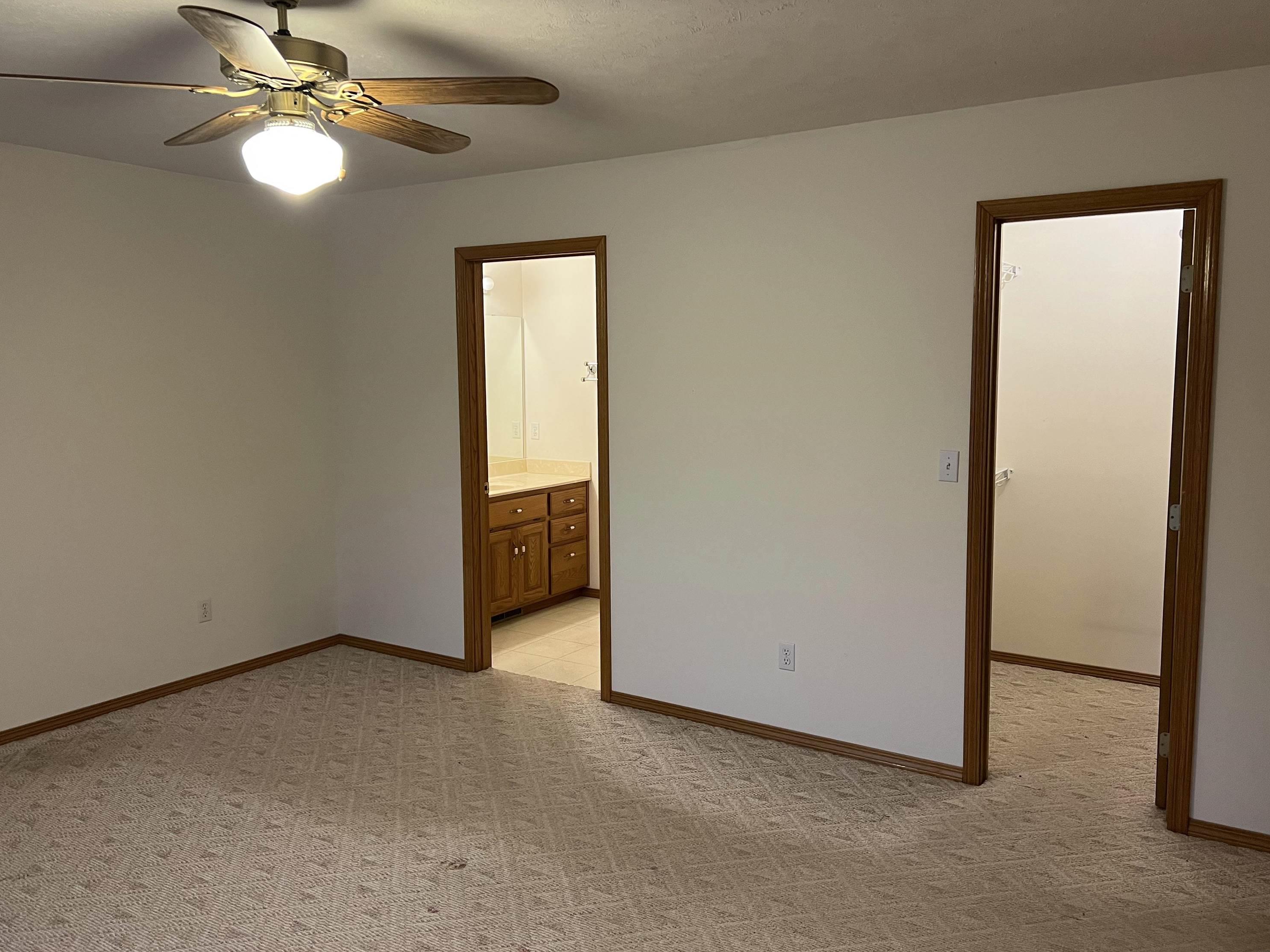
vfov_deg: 51.4
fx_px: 991
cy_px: 467
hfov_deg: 65.3
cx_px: 638
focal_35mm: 27
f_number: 1.5
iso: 160
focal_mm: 5.7
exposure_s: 1/60
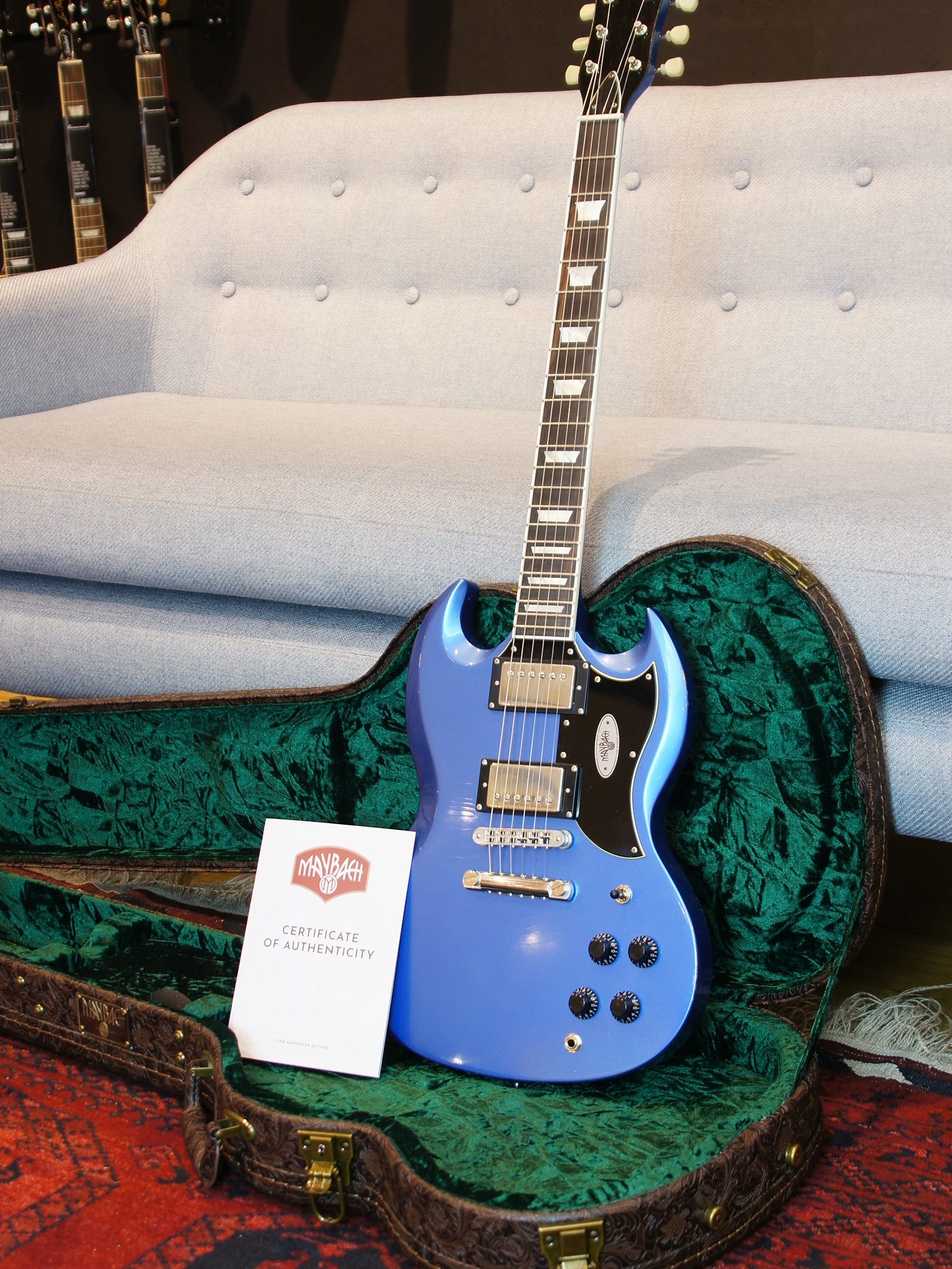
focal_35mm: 60
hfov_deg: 24.6
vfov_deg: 32.4
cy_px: 578
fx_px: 2184
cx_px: 495
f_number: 4.5
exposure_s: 1/5
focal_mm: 35
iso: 100
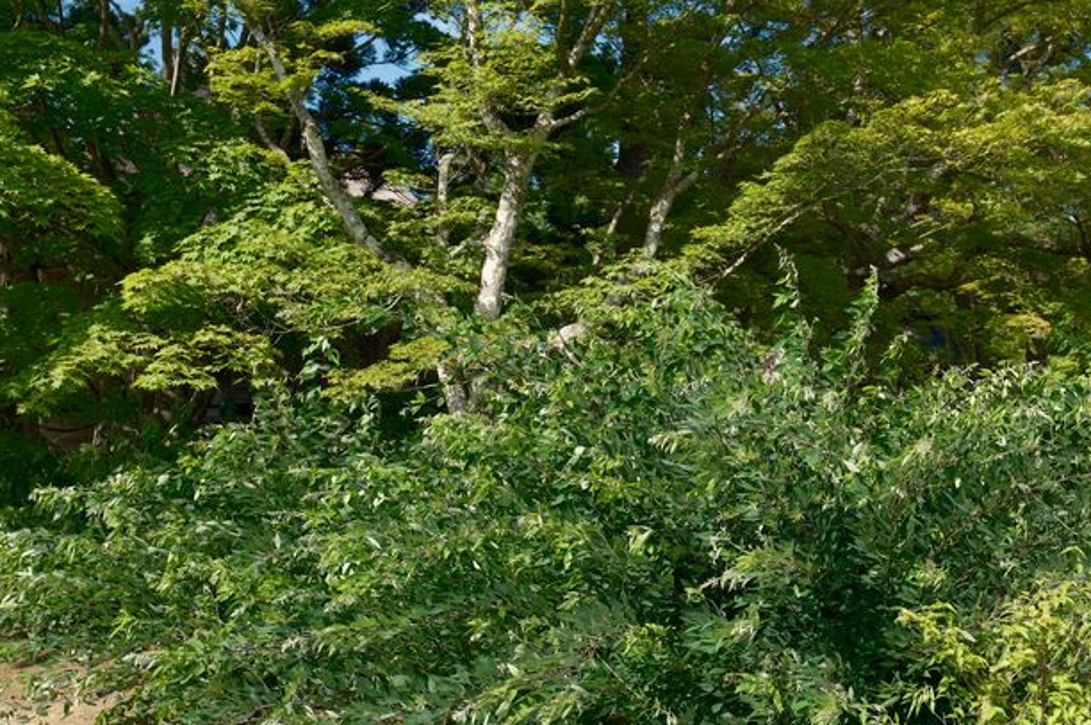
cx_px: 702
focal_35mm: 38
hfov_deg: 50.1
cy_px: 455
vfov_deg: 34.8
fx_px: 1151
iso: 125
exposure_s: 1/500
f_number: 3.6
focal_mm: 18.7
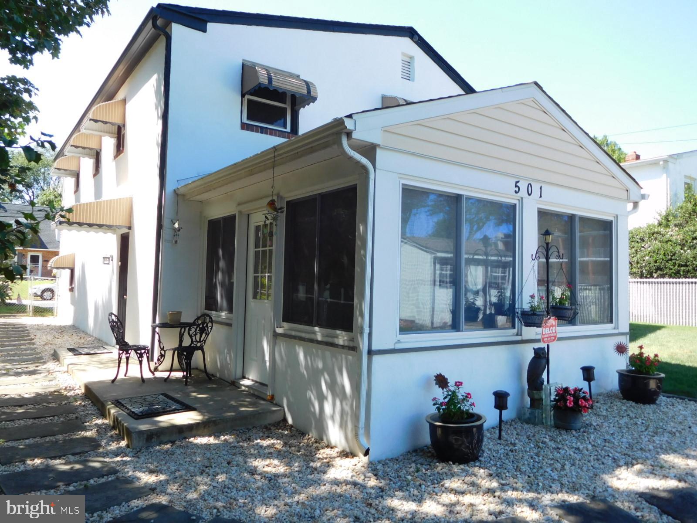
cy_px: 262
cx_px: 348
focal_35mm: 25
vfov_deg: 54.9
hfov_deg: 69.4
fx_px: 503
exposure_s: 1/250
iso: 125
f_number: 3.4
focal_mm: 4.5
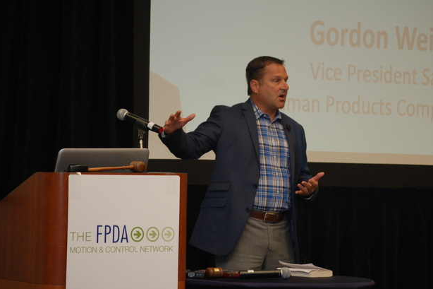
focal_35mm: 140
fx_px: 1683
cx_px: 243
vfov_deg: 9.8
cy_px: 129
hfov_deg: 14.7
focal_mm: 82
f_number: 4.5
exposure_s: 1/60
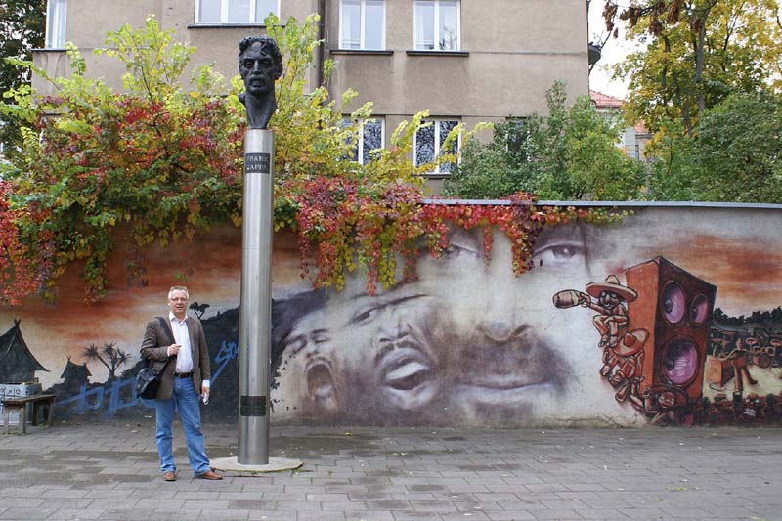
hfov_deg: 49.6
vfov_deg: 34.2
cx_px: 391
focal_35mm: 39
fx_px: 847
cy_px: 260
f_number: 5
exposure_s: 1/50
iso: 100
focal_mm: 26
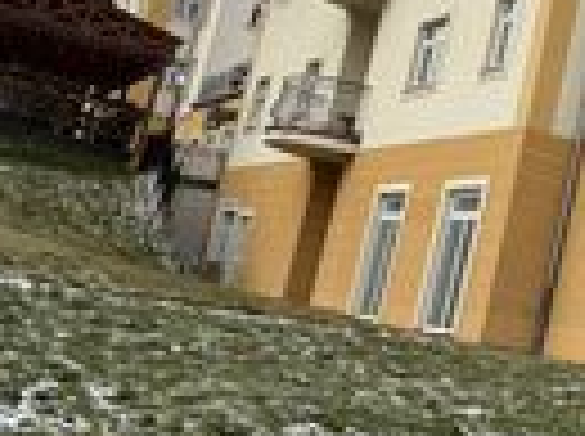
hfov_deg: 25.0
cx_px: 598
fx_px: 1248
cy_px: 99
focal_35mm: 74
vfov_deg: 19.7
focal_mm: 6.76
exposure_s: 1/1689
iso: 80
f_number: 1.78
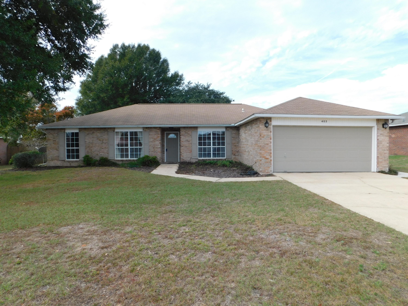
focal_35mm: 23
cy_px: 153
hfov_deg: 73.9
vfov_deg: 58.9
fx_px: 271
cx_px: 204
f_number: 3
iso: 125
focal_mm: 4
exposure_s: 1/800
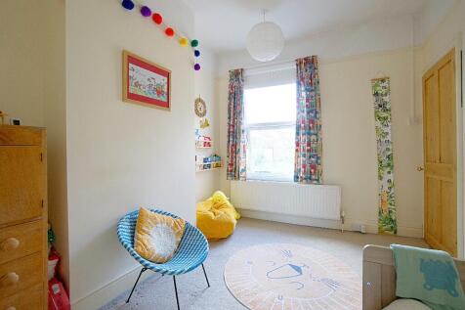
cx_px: 232
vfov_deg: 77.3
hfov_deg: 100.4
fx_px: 194
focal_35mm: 15
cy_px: 155
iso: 640
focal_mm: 10
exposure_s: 1/160
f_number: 4
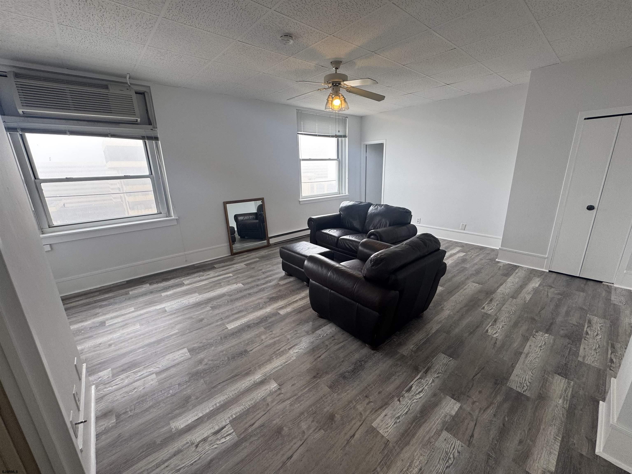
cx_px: 316
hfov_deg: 102.1
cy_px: 237
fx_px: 256
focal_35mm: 14
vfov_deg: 85.7
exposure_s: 1/99
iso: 100
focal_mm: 2.22
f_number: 2.2
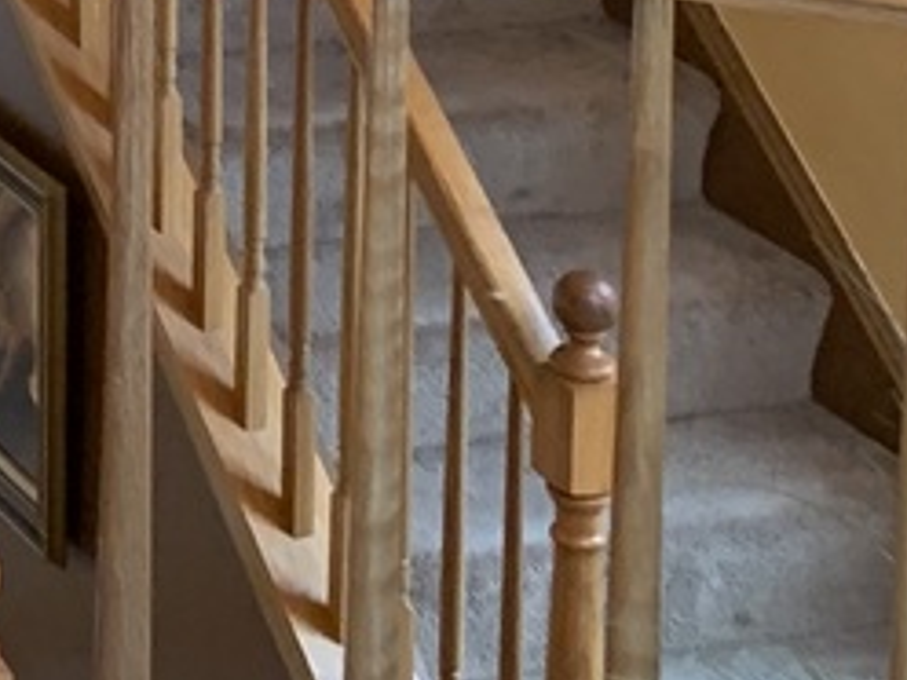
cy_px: -888
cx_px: -859
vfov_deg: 9.0
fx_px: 3956
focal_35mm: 151
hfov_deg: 11.8
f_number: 1.8
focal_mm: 4.25
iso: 320
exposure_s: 1/40
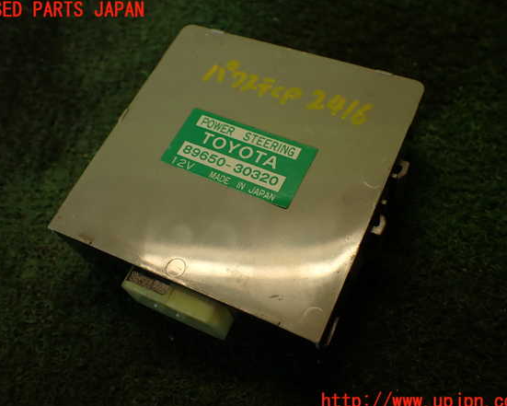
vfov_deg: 43.4
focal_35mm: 34
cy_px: 206
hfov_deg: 52.8
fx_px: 510
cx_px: 253
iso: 125
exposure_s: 1/60
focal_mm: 5.79
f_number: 2.4
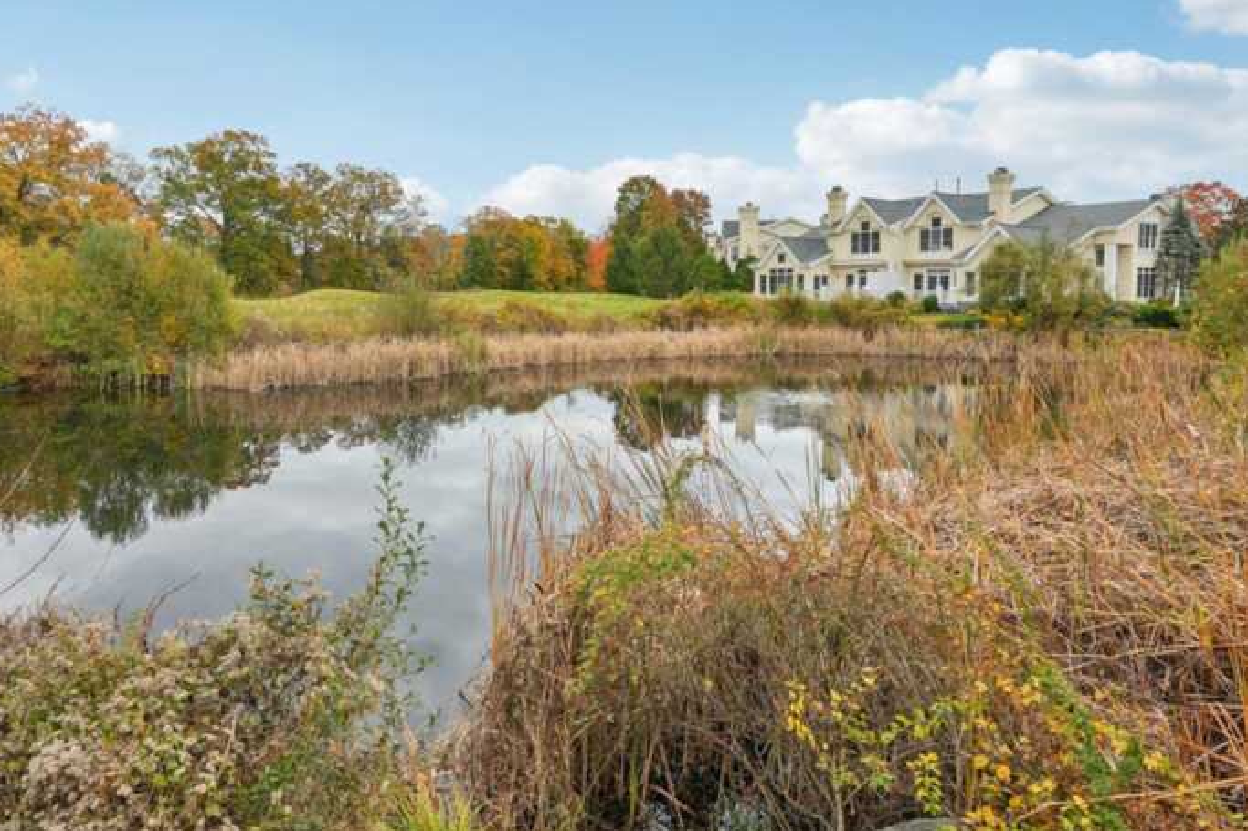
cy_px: 326
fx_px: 832
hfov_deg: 72.9
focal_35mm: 24
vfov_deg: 52.7
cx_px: 497
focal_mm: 16
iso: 100
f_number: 9
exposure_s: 1/40
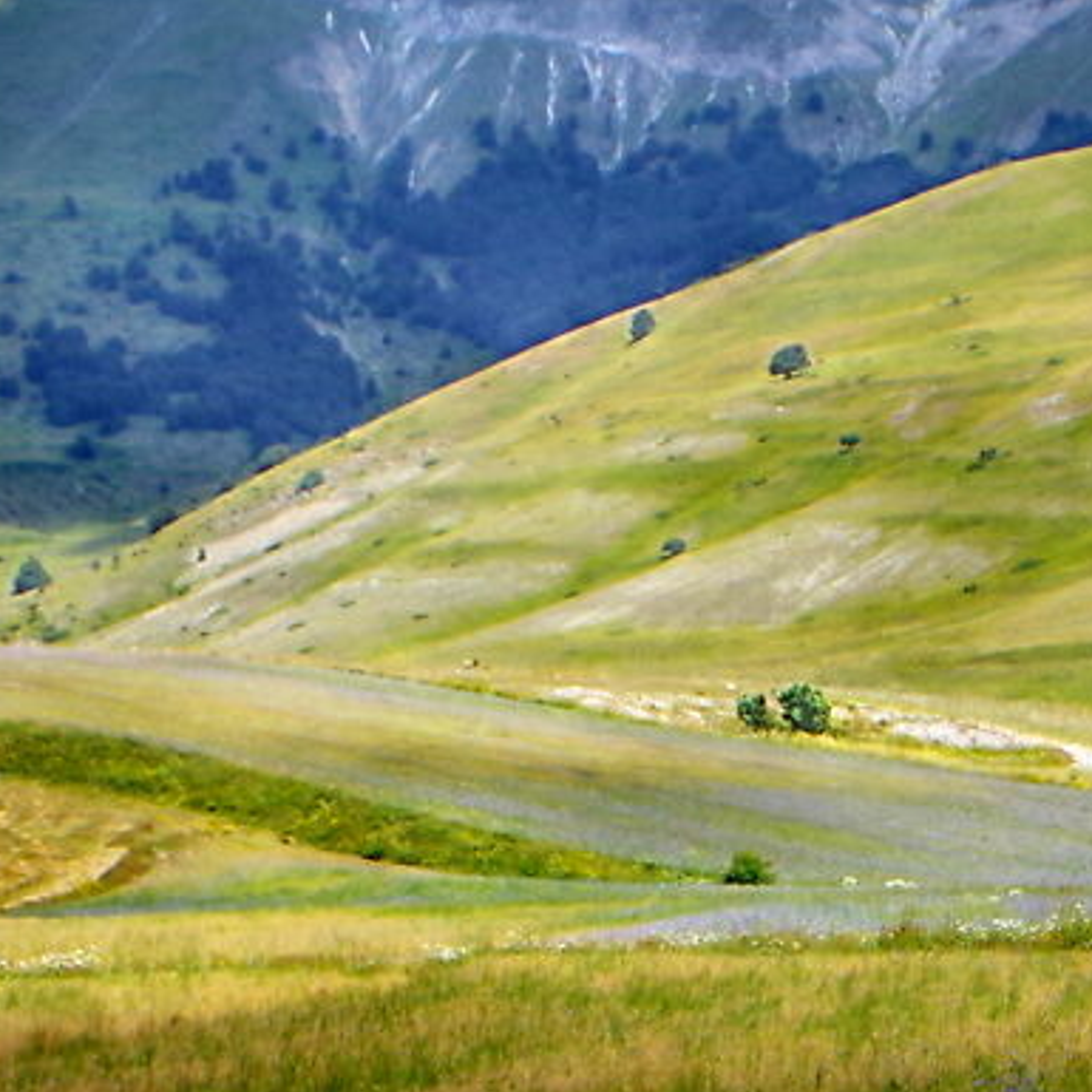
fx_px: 5104
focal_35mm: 143
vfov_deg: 12.0
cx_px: 1381
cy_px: 1299
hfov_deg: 11.9
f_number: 5.6
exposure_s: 1/1000
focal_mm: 18
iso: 200
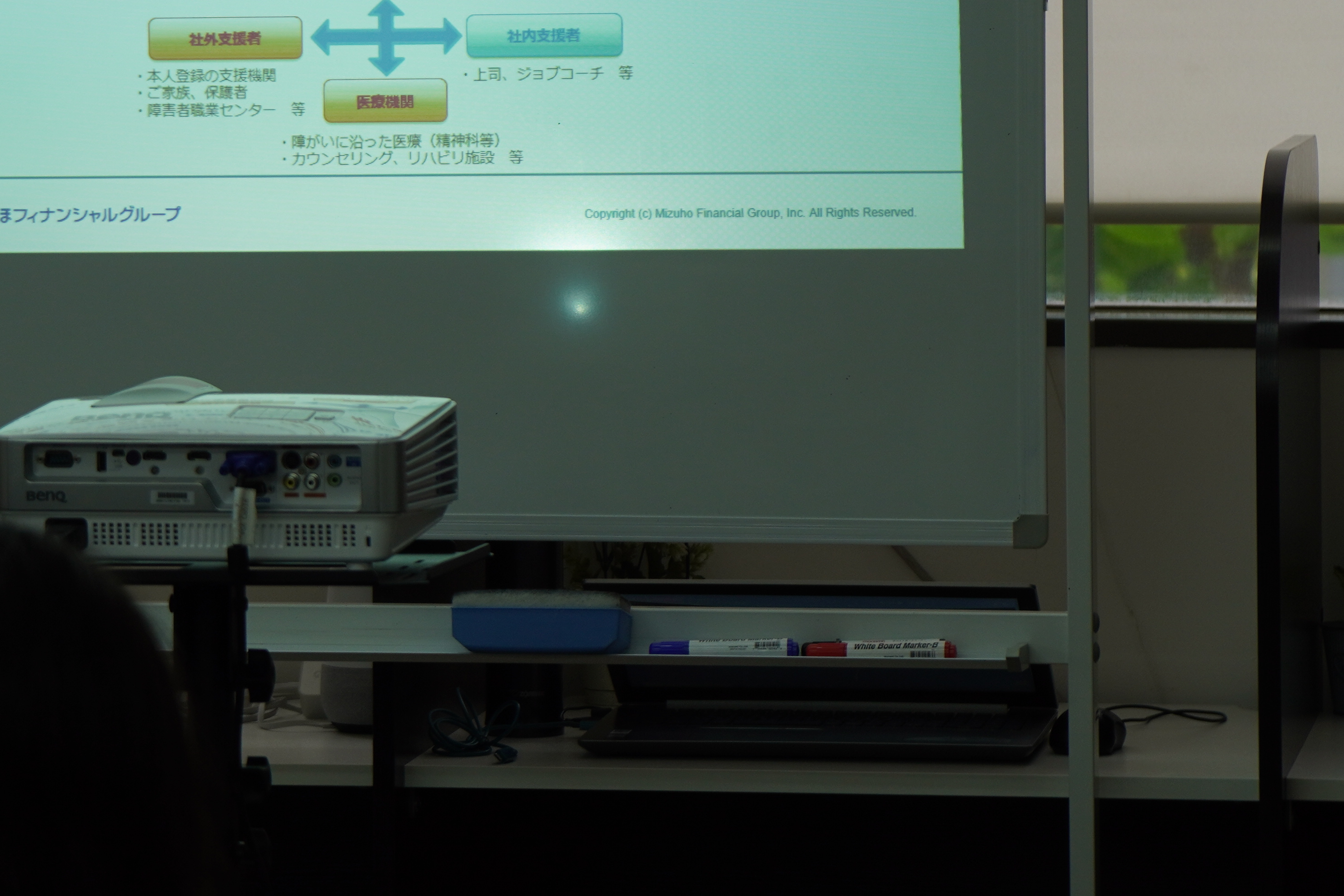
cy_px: 33
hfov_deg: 9.7
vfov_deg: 6.4
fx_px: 7951
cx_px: 523
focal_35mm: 213
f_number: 4
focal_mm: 70
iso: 160
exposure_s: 1/160
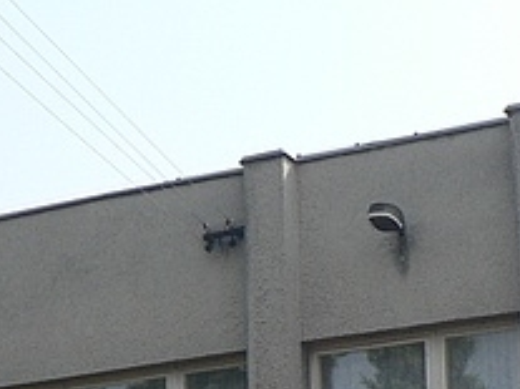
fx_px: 2087
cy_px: 402
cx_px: -20
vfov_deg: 10.6
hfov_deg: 14.0
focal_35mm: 139
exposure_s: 1/125
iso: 80
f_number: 4
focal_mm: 6
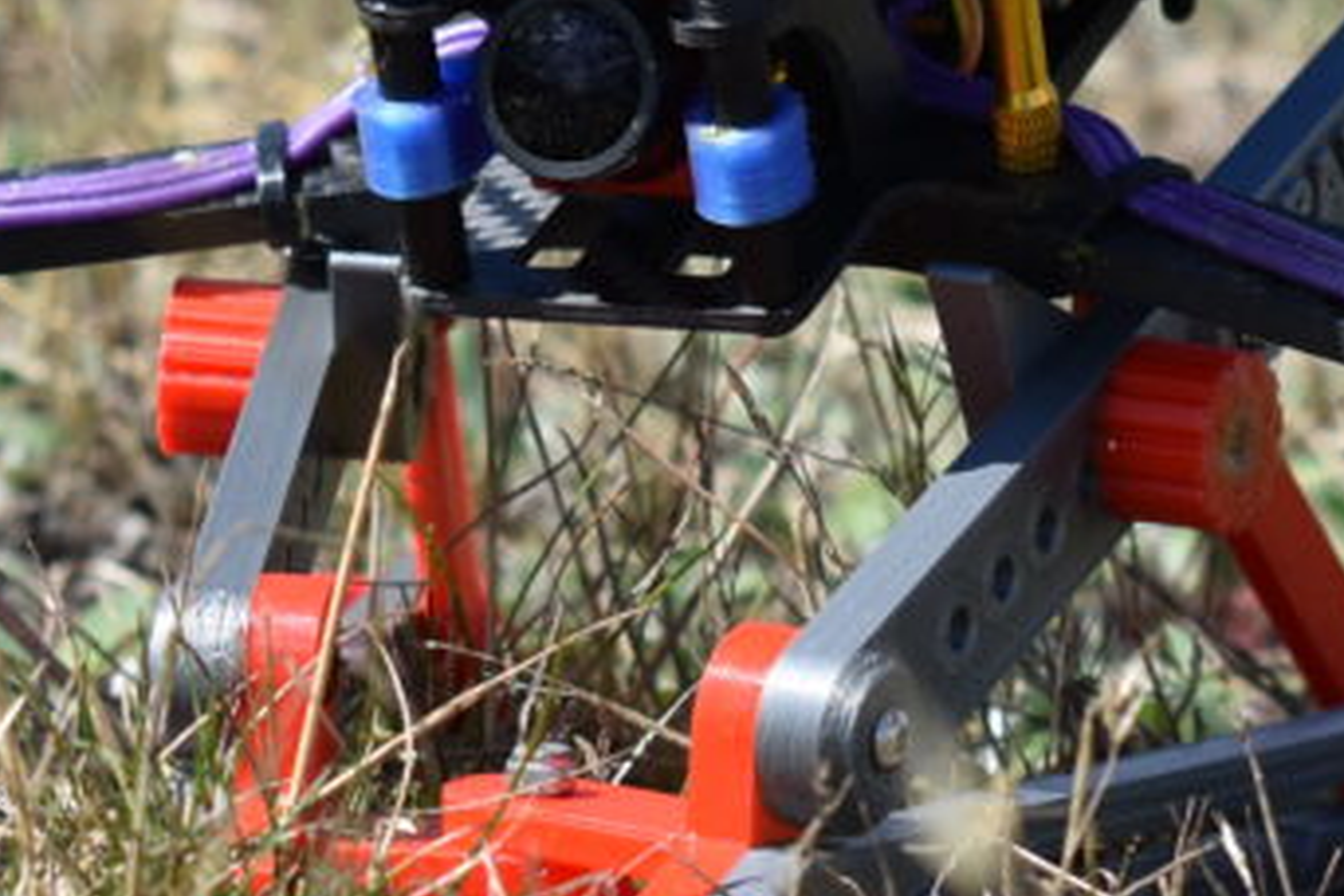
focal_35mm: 234
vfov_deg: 5.8
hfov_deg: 8.8
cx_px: 637
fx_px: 8735
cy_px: -303
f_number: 5.6
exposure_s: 1/400
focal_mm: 52
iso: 100
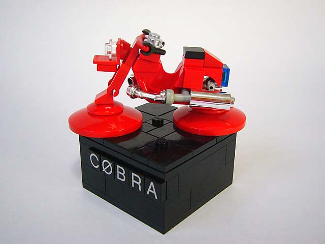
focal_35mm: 35
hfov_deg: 52.6
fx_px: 329
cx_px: 162
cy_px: 122
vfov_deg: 40.7
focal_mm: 5.8
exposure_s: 1/15
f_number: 2.8
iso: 200
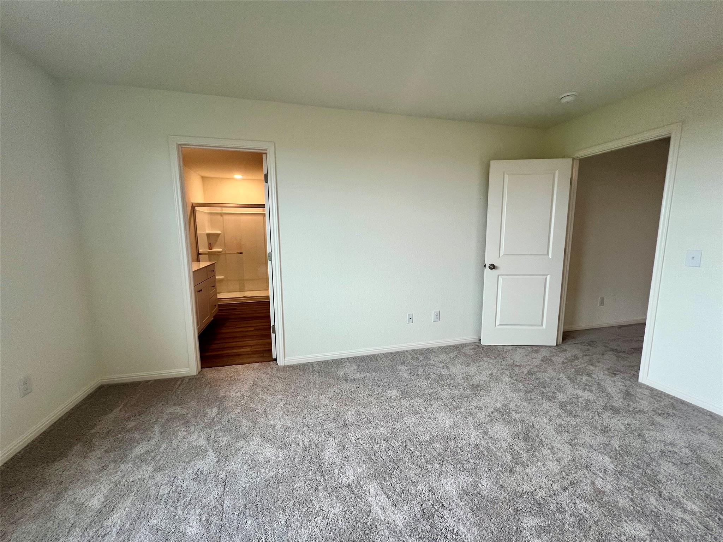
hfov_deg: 106.2
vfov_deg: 89.9
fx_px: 272
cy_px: 271
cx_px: 362
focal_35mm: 13
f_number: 1.8
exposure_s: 1/99
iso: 100
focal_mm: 1.57
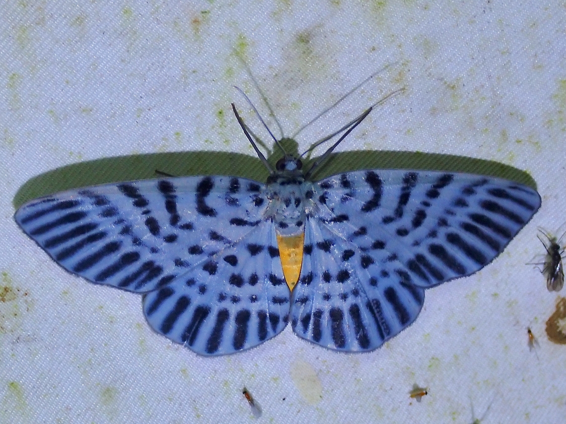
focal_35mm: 62
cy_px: 212
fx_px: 1014
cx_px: 283
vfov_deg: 23.7
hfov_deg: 31.2
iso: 200
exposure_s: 1/160
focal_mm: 11.09
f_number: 5
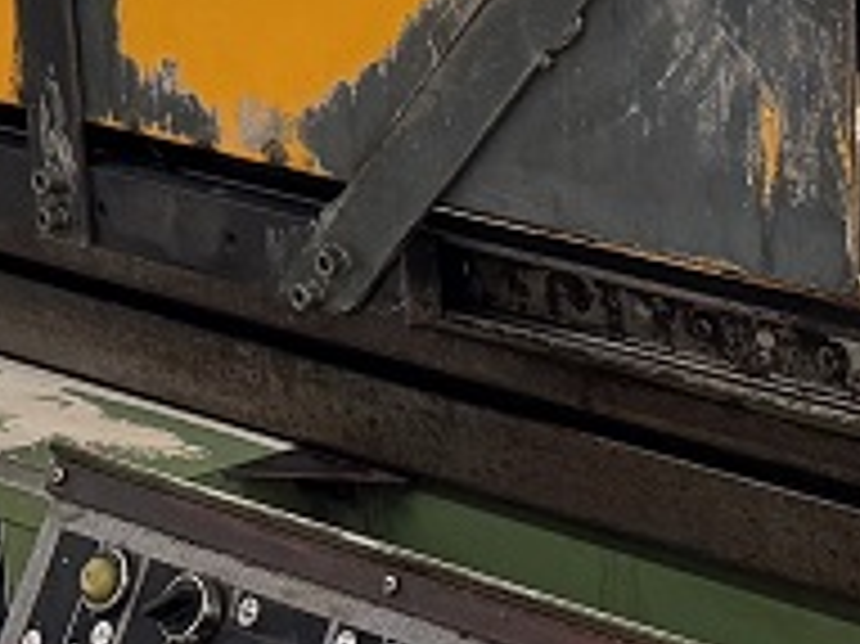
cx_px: 1058
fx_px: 3997
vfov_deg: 9.2
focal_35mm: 161
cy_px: 396
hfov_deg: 12.0
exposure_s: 1/89
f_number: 1.78
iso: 200
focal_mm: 6.76
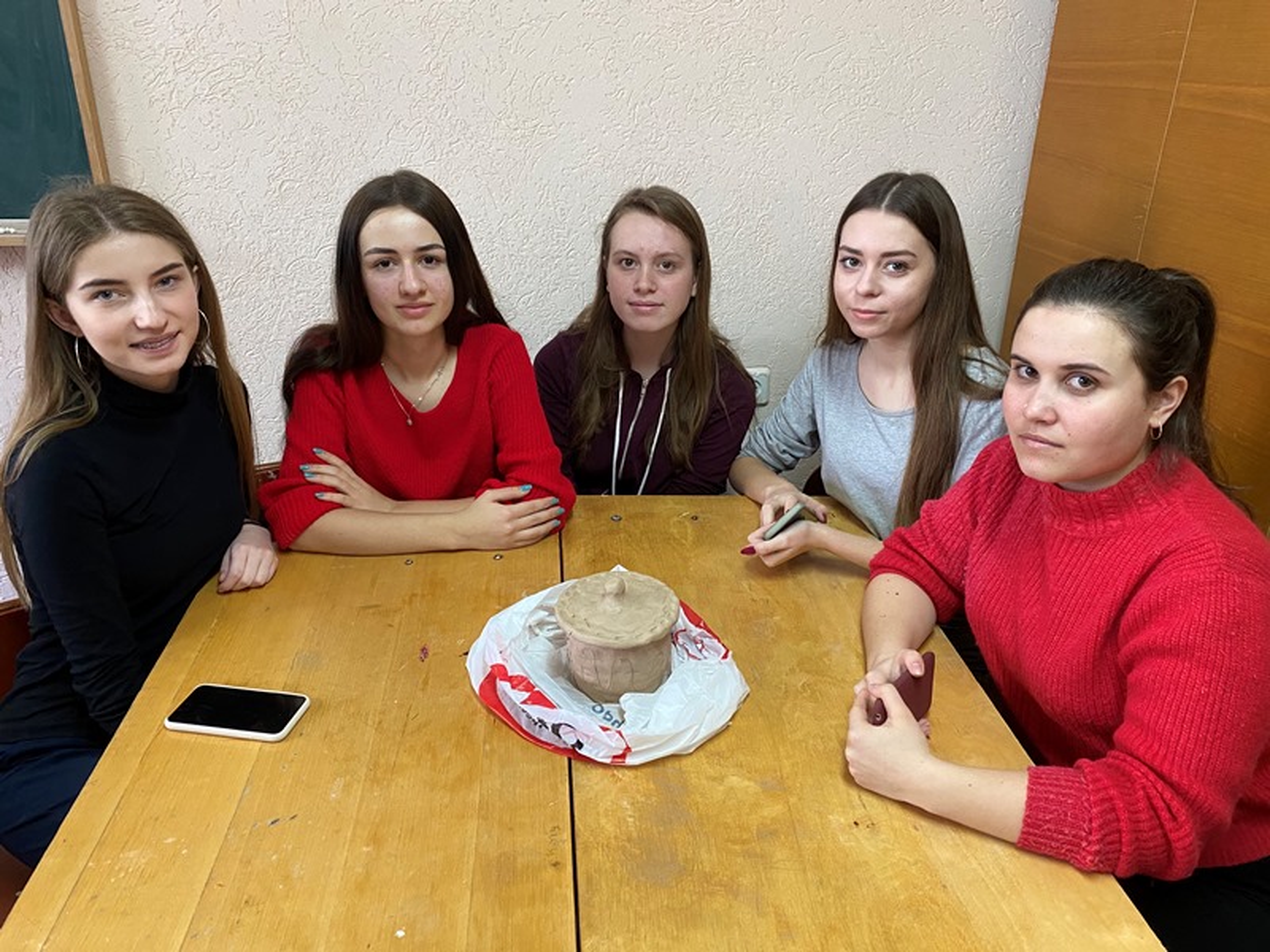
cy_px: 476
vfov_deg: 53.1
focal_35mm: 26
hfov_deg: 67.3
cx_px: 635
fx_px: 954
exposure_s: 1/50
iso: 250
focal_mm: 4.25
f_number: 1.8
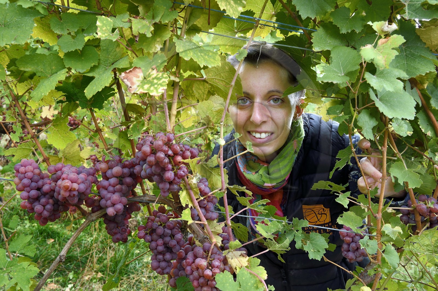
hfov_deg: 53.2
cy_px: 146
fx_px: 438
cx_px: 219
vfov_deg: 36.8
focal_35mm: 36
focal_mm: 36
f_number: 16
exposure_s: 1/25
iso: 800
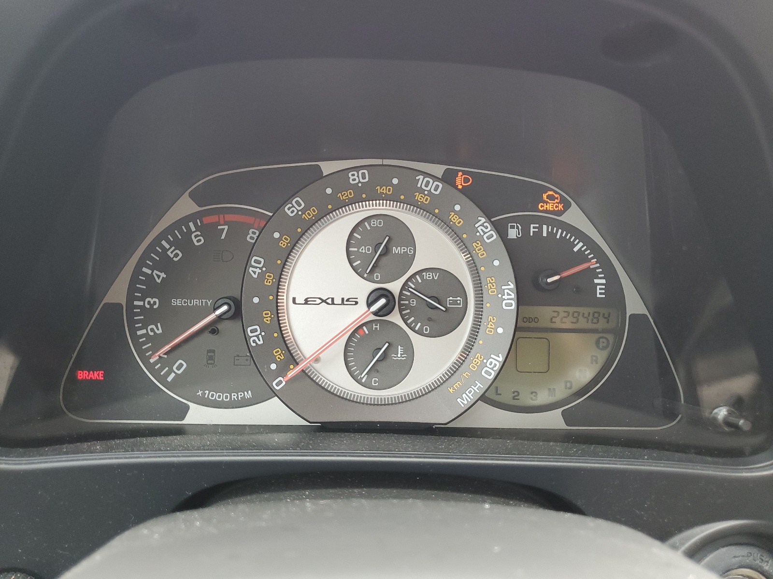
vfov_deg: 53.1
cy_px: 290
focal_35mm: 26
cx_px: 386
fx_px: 581
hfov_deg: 67.3
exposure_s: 1/120
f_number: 1.5
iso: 97
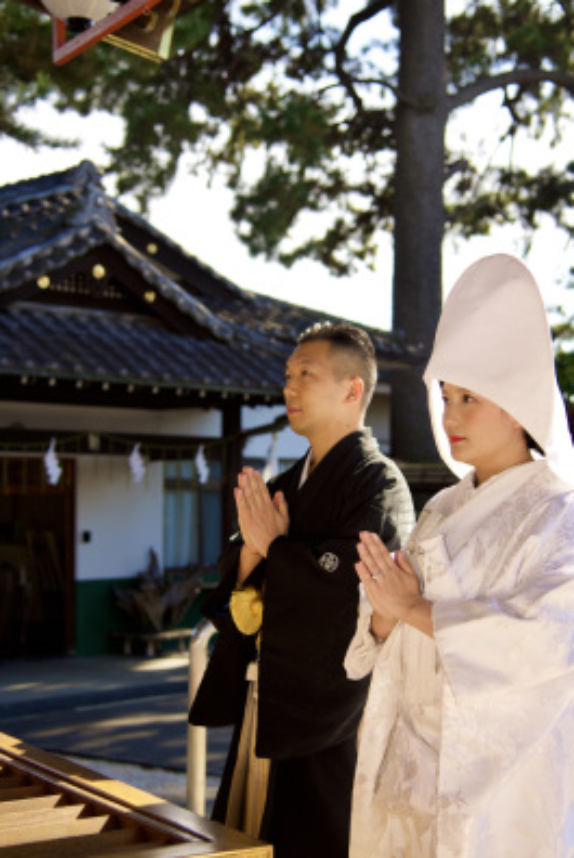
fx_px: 1383
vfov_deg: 34.4
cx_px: 292
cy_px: 471
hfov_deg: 23.4
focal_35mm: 58
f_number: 4
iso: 200
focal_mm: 48
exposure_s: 1/640
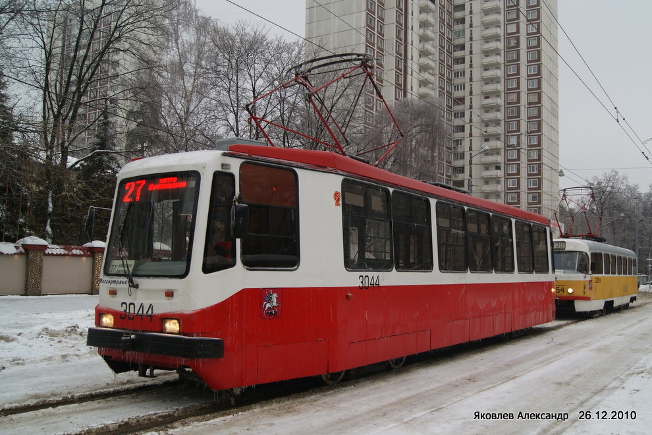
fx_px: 489
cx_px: 326
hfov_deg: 67.4
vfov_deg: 47.9
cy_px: 218
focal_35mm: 27
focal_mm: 18
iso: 100
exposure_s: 1/50
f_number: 5
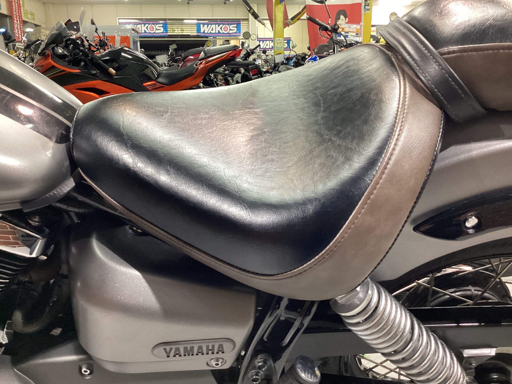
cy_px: 192
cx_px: 256
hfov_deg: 58.4
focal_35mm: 31
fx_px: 459
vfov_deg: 45.4
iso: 400
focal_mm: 3.3
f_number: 2.4
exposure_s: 1/40
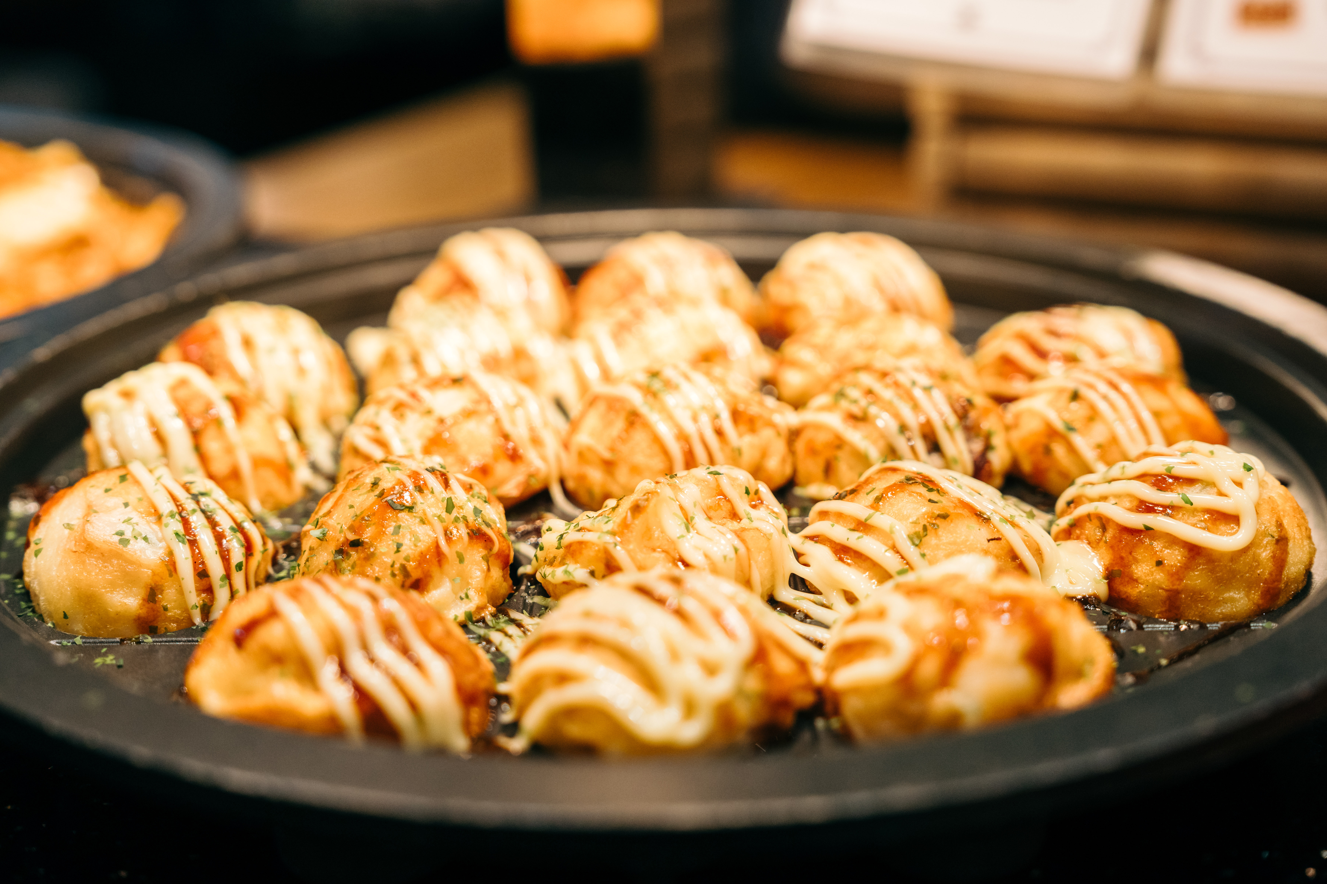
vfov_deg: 27.5
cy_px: 442
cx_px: 664
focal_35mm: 49
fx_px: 1806
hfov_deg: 40.3
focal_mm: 49
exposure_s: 1/200
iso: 1000
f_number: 4
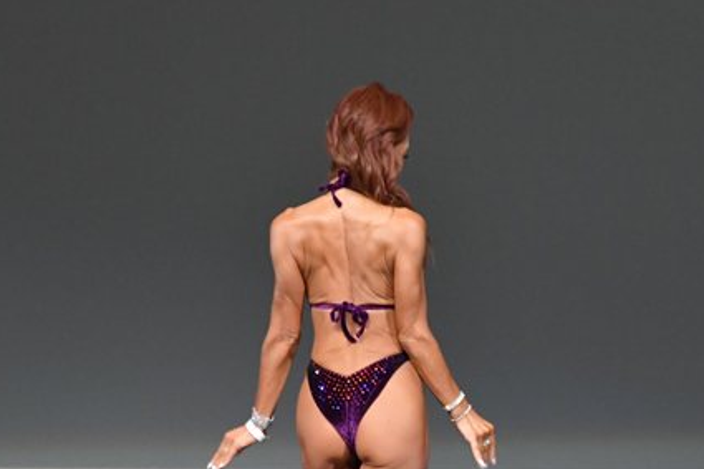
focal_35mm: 629
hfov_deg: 3.3
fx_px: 12295
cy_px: 396
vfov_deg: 2.2
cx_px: 412
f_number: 5.6
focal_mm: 230
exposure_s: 1/400
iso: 4000
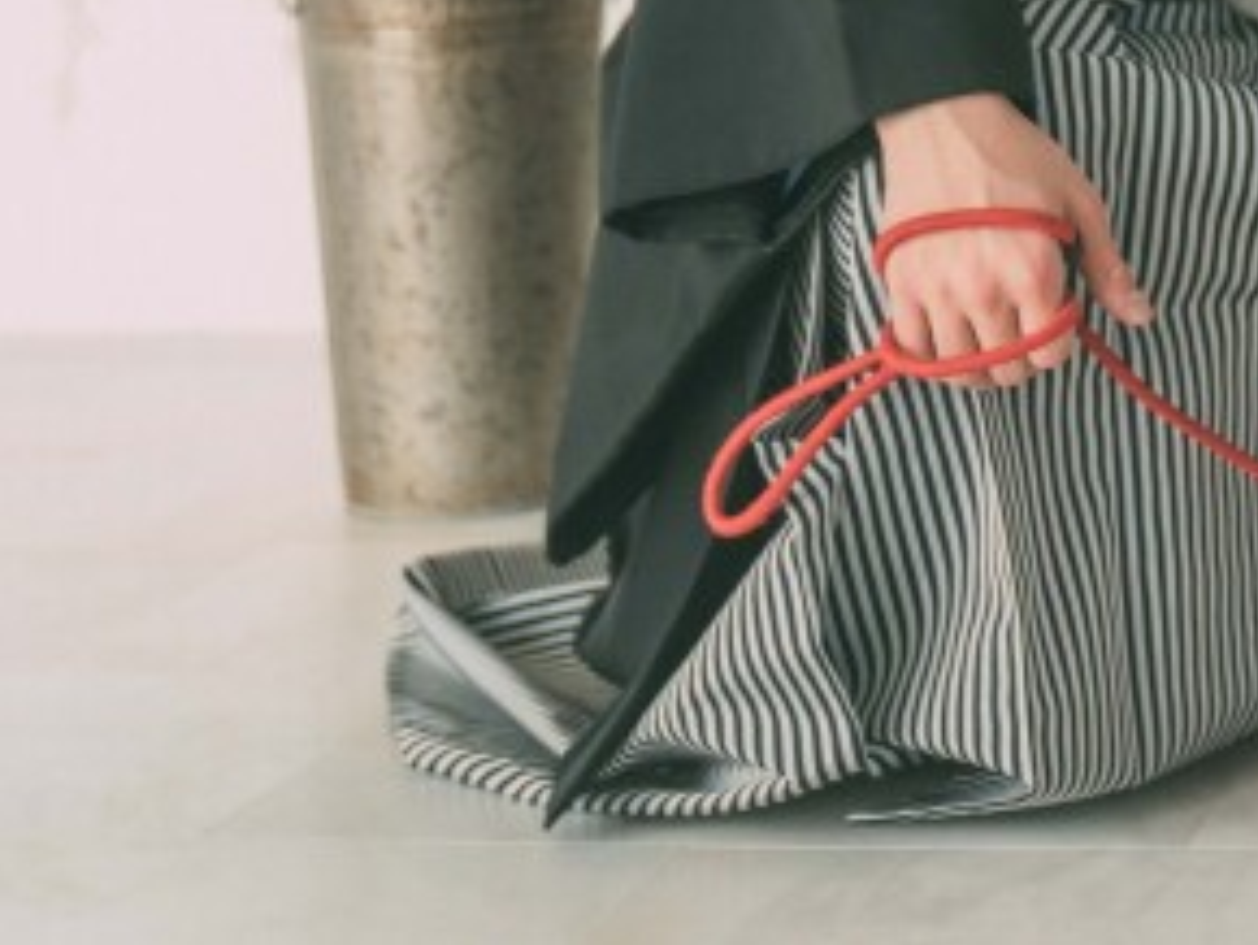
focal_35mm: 106
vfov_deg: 13.6
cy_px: -202
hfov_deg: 17.3
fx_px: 3855
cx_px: 1696
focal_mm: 40
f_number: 2.8
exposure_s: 1/100
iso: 640
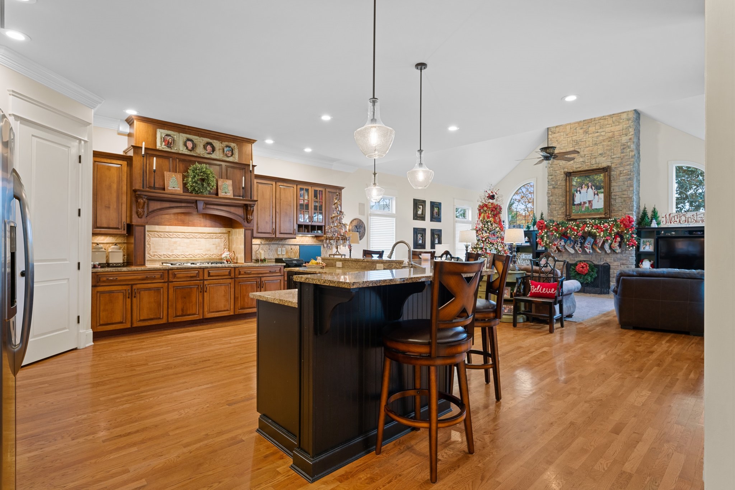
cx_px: 368
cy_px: 245
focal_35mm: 18
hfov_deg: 88.4
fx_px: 378
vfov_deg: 66.0
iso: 400
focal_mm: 18.5
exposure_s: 1/1.67
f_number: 7.1
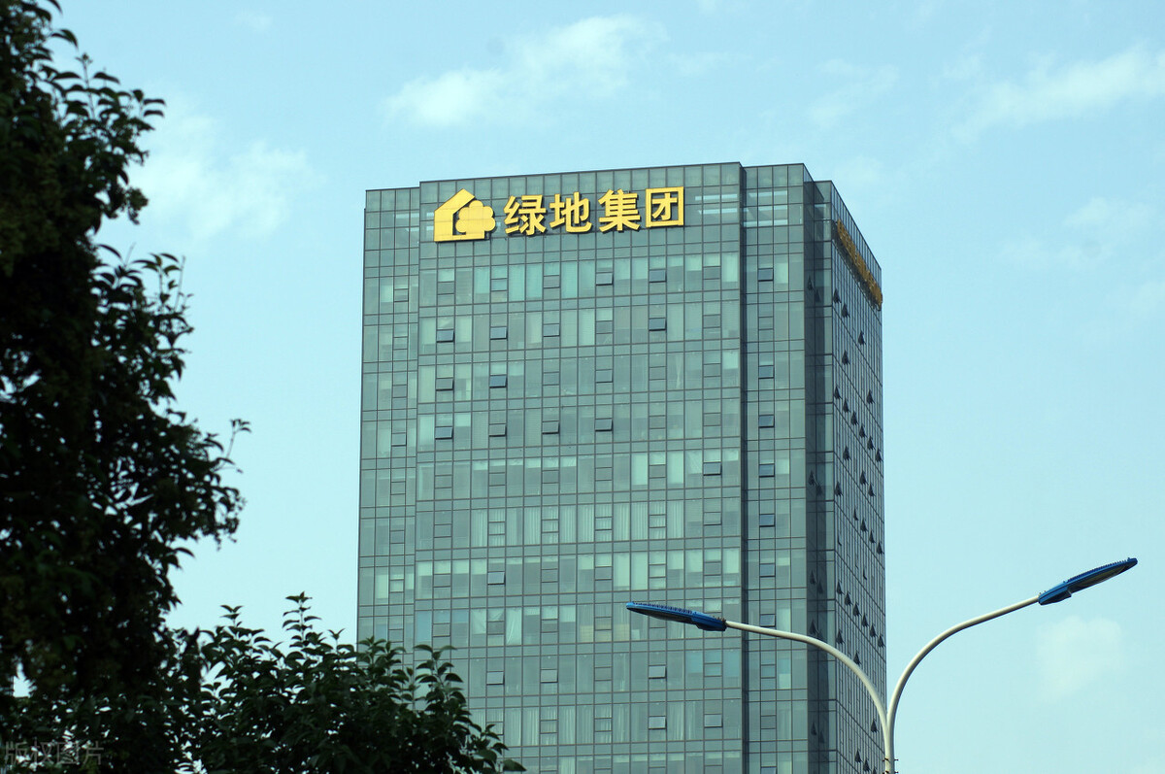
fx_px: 4363
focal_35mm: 135
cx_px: 582
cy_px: 387
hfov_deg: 15.2
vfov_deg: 10.1
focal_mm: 90
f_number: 8
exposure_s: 1/400
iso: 100
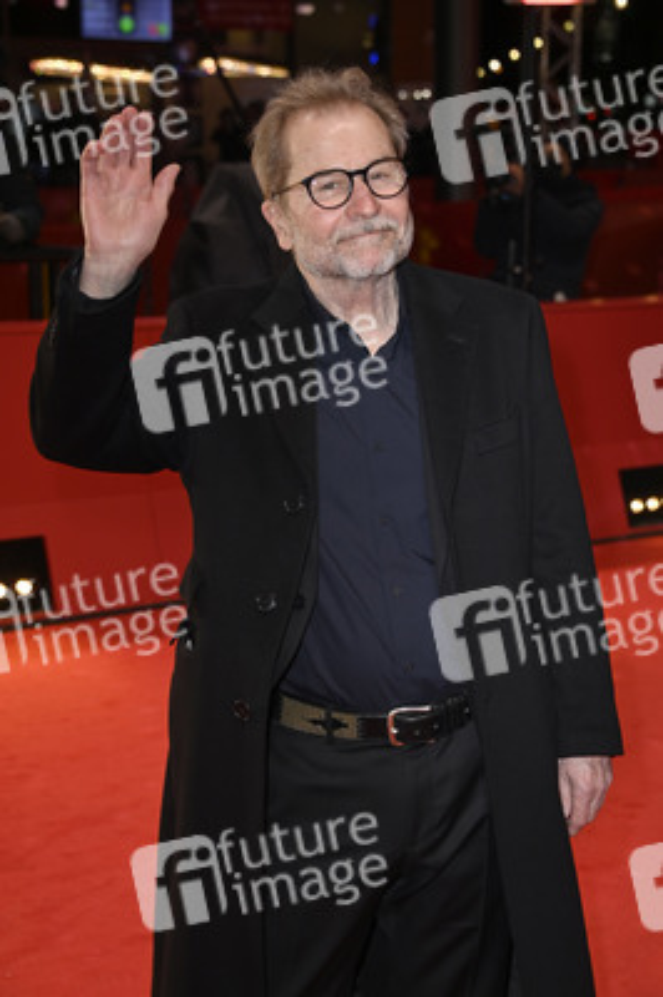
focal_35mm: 70
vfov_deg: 28.9
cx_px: 332
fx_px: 1937
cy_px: 498
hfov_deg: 19.4
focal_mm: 70
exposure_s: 1/160
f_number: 5.6
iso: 640
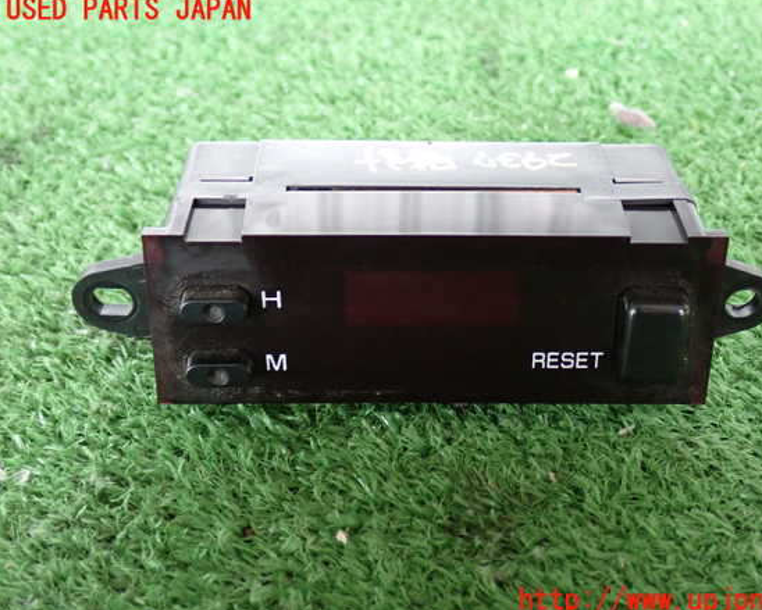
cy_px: 306
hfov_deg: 39.5
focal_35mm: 47
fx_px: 1061
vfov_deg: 32.1
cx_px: 416
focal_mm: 7.84
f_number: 2.9
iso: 800
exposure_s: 1/13
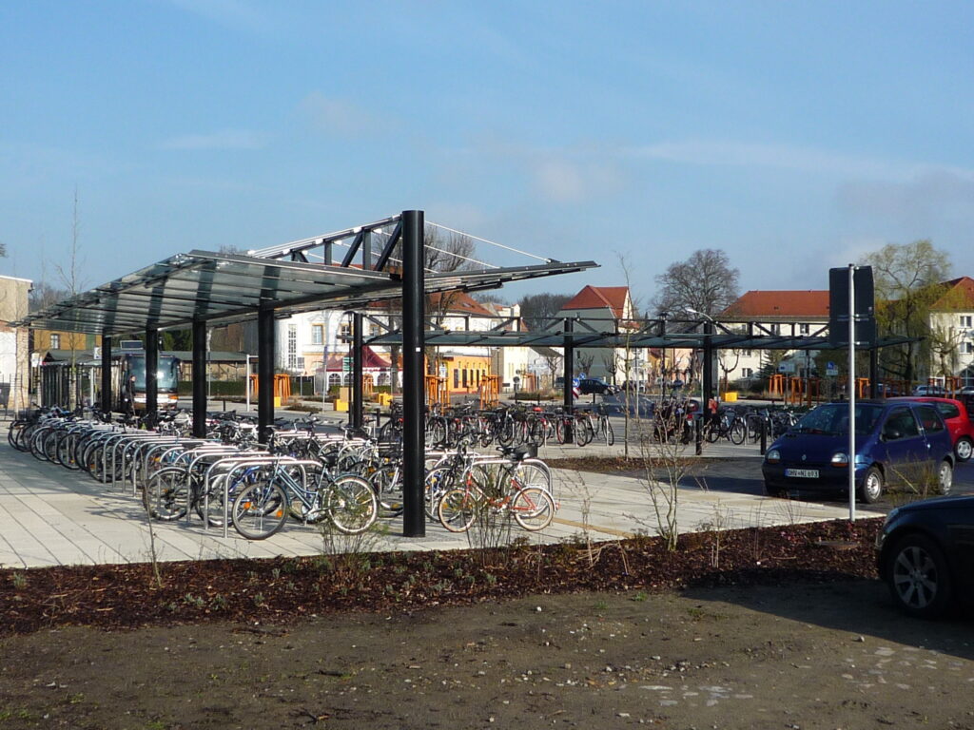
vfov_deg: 31.5
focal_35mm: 46
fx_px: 1294
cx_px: 487
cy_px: 365
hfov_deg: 41.2
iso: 100
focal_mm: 4.5
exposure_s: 1/800
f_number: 4
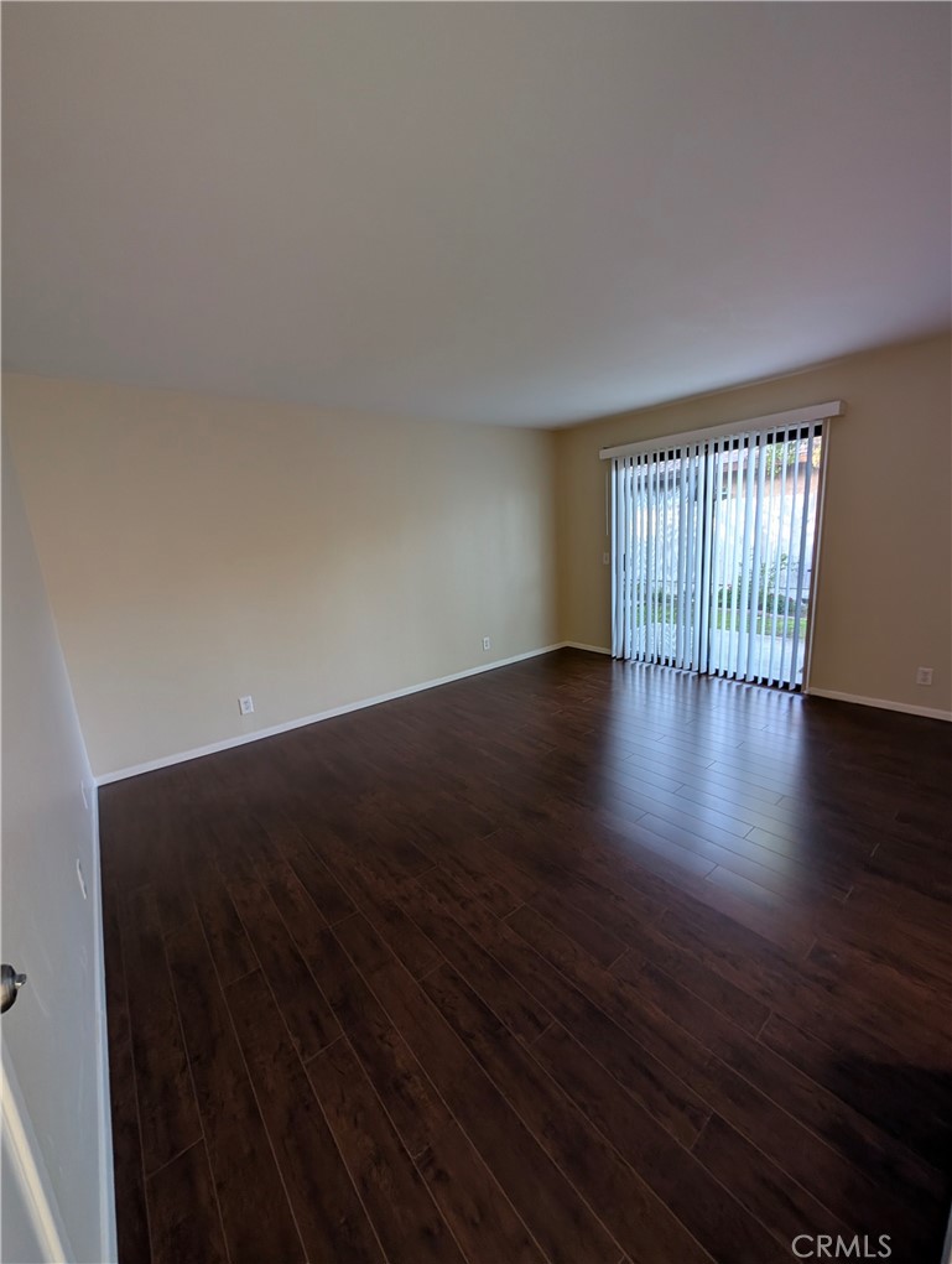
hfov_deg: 94.7
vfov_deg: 110.4
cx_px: 476
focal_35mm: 12
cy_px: 632
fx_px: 439
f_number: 1.7
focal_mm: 2.02
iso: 93
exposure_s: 1/30
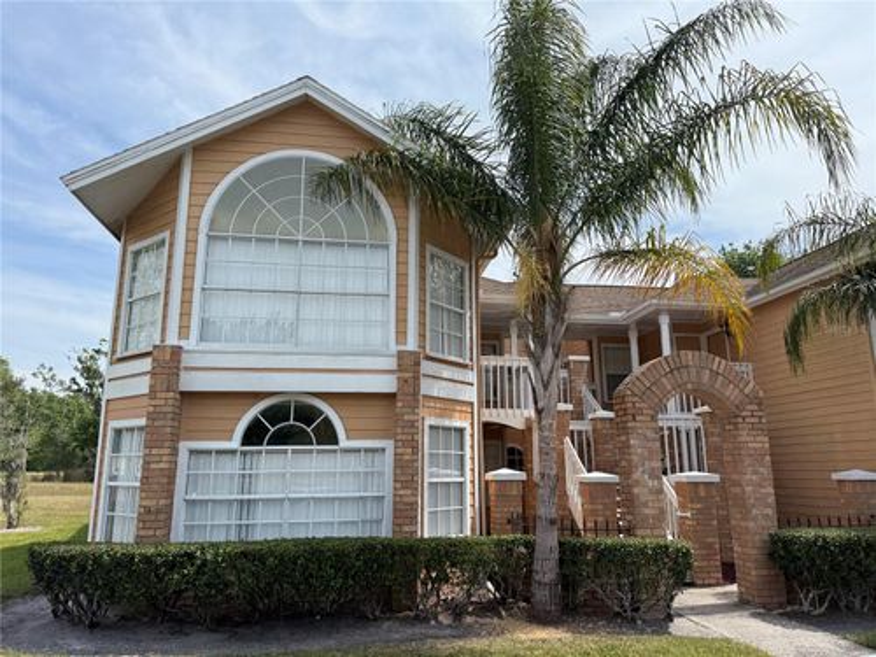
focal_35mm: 24
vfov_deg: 56.8
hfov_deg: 71.6
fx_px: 607
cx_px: 438
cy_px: 328
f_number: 1.78
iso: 80
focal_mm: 6.76
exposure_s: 1/4673
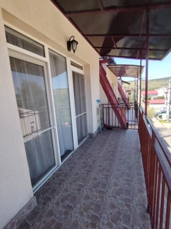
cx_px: 86
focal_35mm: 17
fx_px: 112
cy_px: 114
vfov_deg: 91.0
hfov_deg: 74.7
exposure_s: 1/505
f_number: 2.2
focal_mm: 1.42
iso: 100
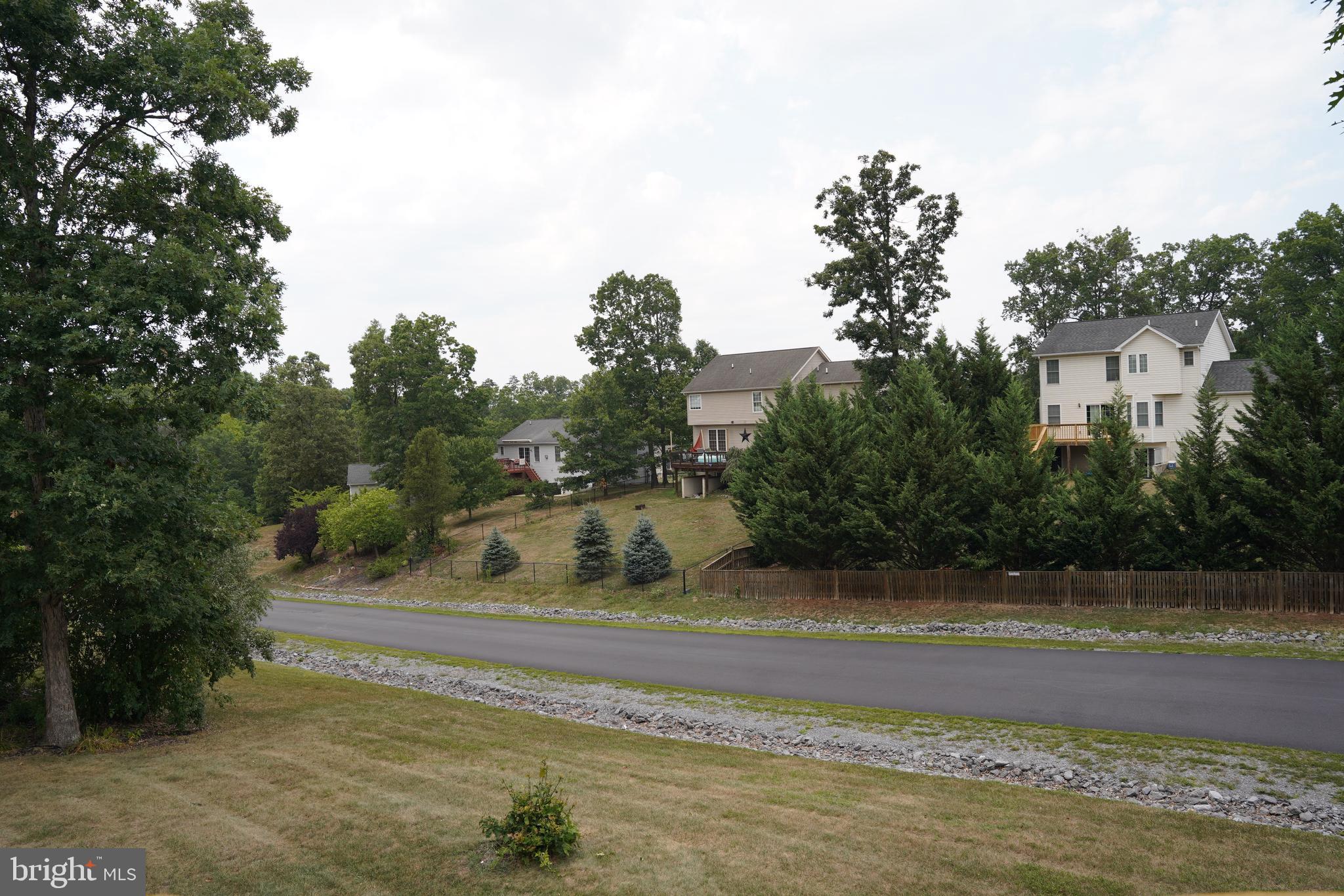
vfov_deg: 53.1
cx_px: 672
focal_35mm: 24
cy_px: 448
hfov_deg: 73.7
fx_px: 896
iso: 100
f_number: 4.5
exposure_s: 1/250
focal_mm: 24
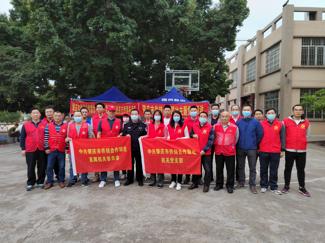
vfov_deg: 58.9
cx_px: 162
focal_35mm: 23
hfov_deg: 73.9
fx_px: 216
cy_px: 122
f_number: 1.9
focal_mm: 5.52
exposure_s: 1/671
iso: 263
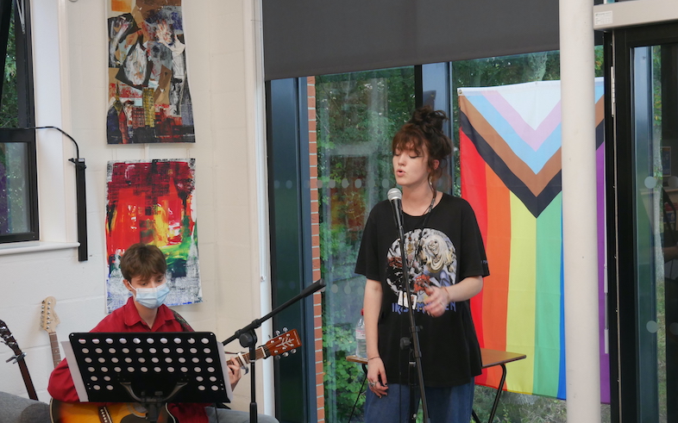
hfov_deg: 37.5
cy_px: 198
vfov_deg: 24.0
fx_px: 998
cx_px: 338
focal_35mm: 54
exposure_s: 1/60
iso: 1000
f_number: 4.5
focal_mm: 25
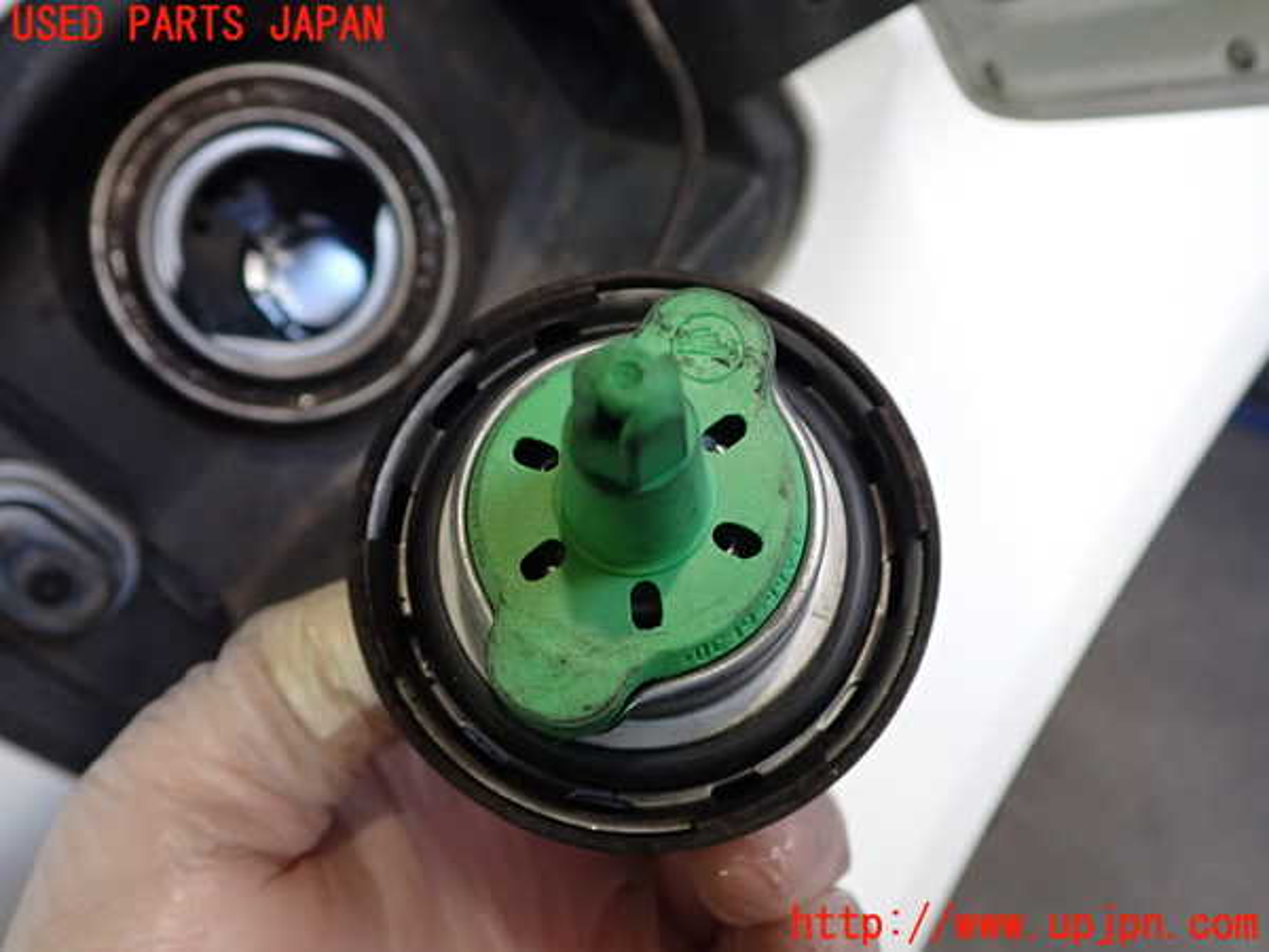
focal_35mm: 30
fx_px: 1100
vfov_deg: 46.8
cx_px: 634
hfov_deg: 60.0
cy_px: 476
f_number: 2.3
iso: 250
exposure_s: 1/125
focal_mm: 5.4
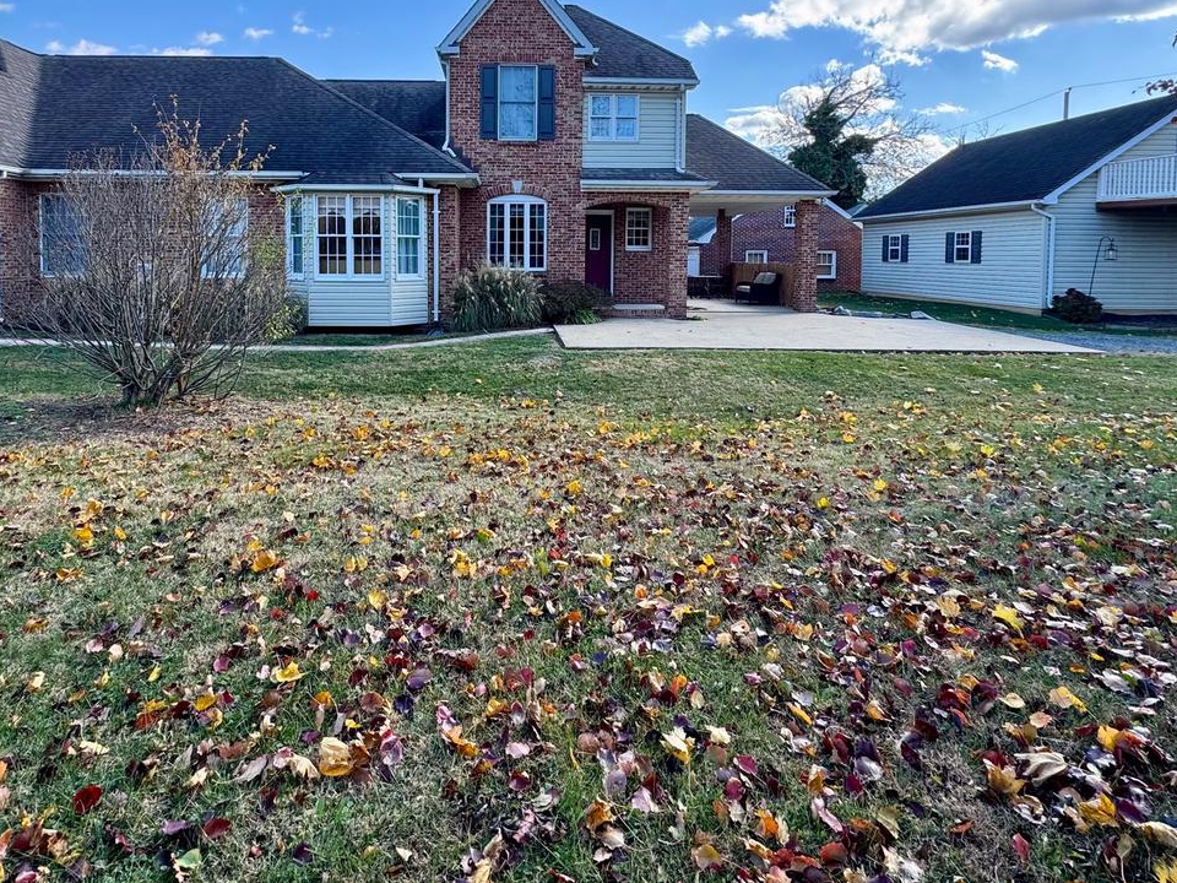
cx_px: 524
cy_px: 285
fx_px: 714
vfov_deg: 61.7
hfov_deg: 78.7
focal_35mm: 21
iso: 40
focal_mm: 2.22
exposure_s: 1/312
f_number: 2.2
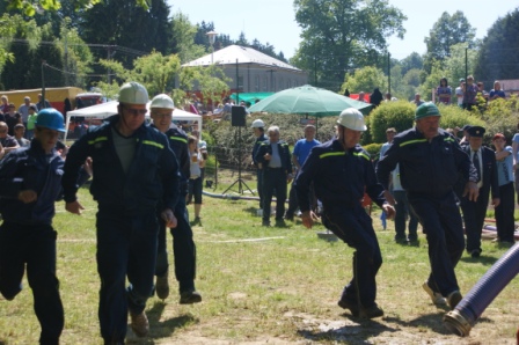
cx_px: 260
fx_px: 1080
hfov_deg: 27.0
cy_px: 172
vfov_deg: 18.2
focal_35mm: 75
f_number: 6.3
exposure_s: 1/250
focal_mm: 50
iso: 100
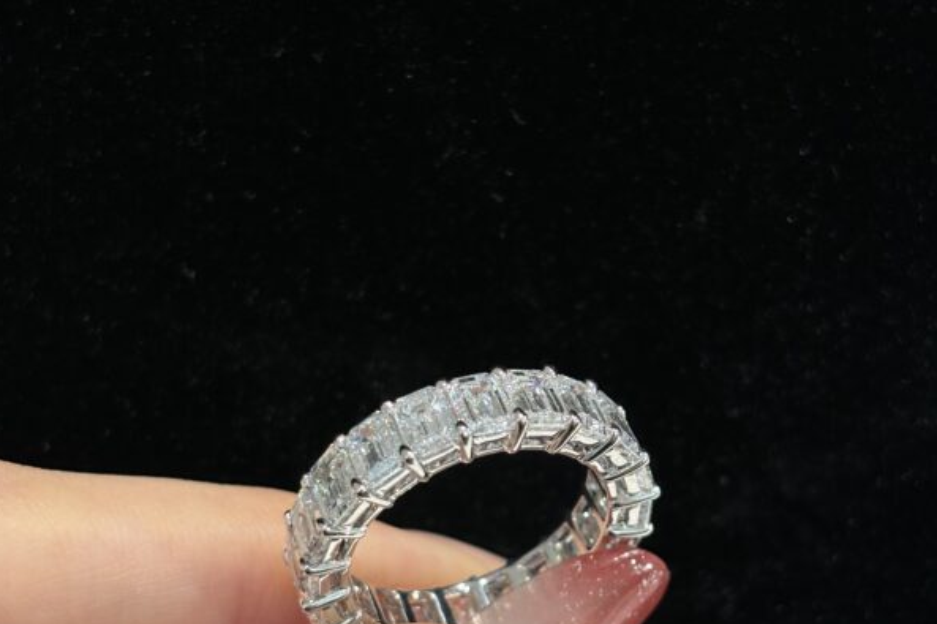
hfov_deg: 27.7
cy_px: 417
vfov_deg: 18.6
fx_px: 1899
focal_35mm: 73
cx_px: 465
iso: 32
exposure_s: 1/175
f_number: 1.6
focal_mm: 5.96
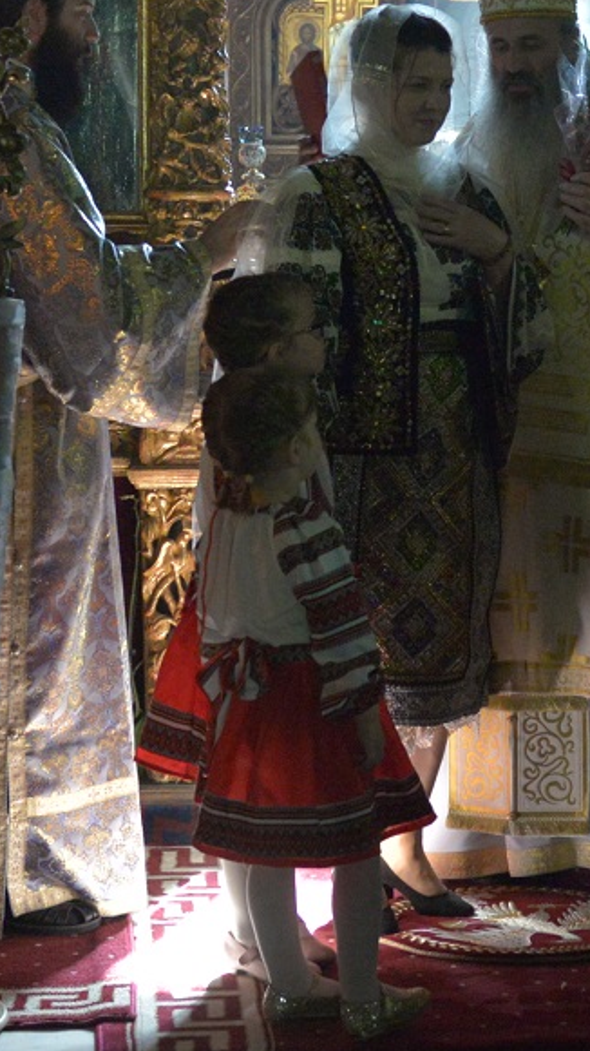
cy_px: 288
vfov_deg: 19.2
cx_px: 539
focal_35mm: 111
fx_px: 3089
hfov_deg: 10.8
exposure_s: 1/125
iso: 3200
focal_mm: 32
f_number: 2.8
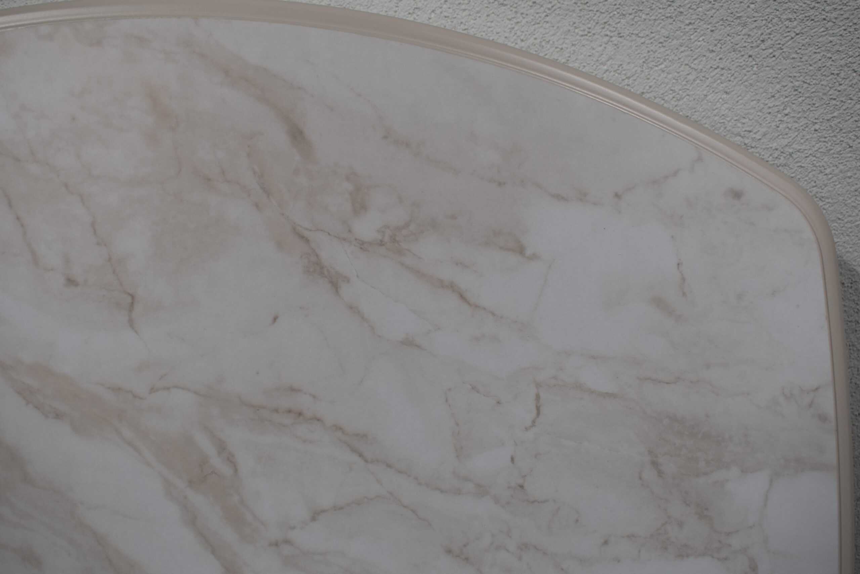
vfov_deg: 34.2
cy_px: 287
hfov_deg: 49.6
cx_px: 430
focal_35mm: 39
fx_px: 932
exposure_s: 1/160
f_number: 5.6
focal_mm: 26
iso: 200
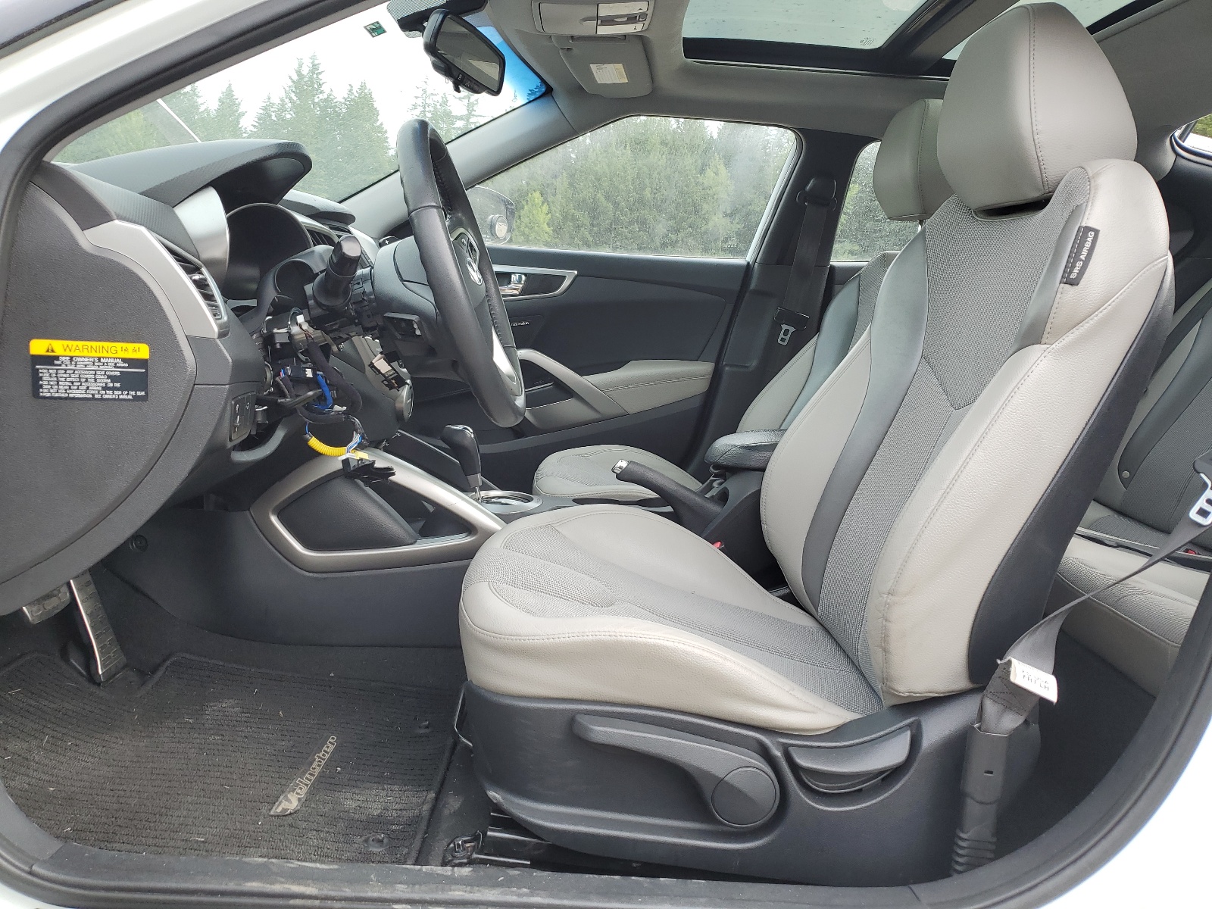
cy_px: 454
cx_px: 606
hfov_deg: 67.3
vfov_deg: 53.1
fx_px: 910
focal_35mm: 26
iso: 50
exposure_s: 1/370
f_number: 1.5
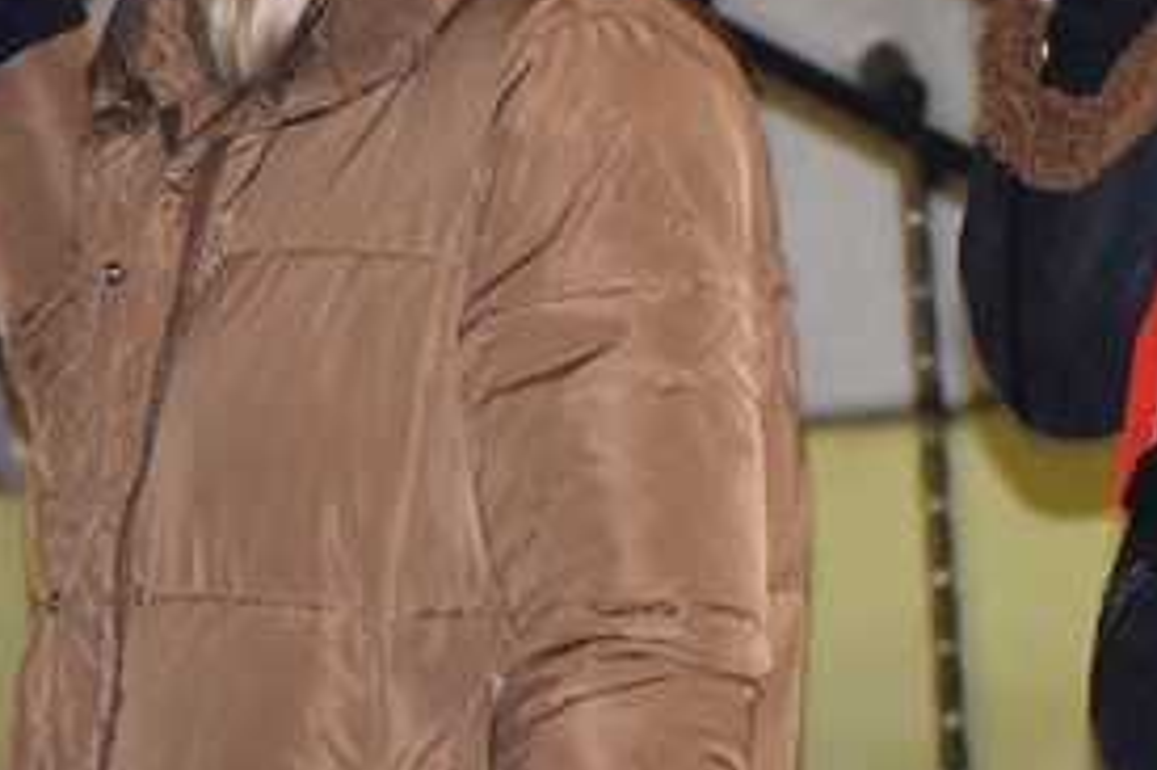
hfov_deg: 3.5
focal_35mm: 596
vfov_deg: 2.3
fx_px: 19143
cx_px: 1531
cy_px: -252
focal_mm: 140
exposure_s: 1/60
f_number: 5
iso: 3200
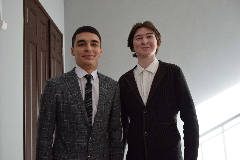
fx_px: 220
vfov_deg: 40.0
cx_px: 120
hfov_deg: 57.2
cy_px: 80
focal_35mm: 33
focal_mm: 22
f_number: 4
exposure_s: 1/250
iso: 1600
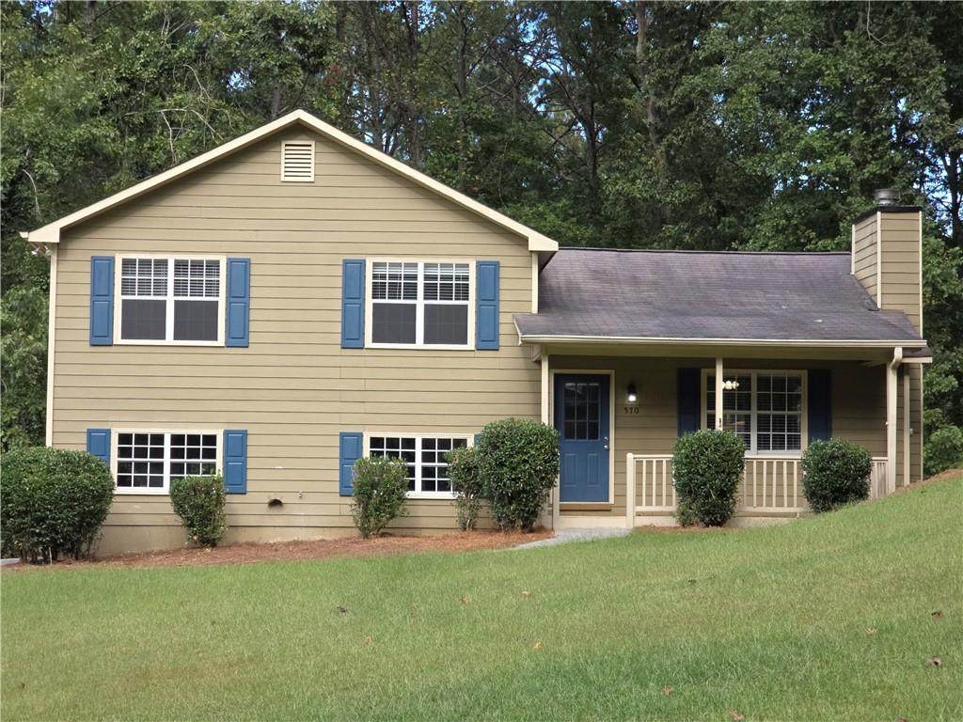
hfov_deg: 28.2
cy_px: 361
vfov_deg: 21.3
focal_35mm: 69
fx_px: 1920
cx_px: 482
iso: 50
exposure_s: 1/352
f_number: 2.4
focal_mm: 7.9
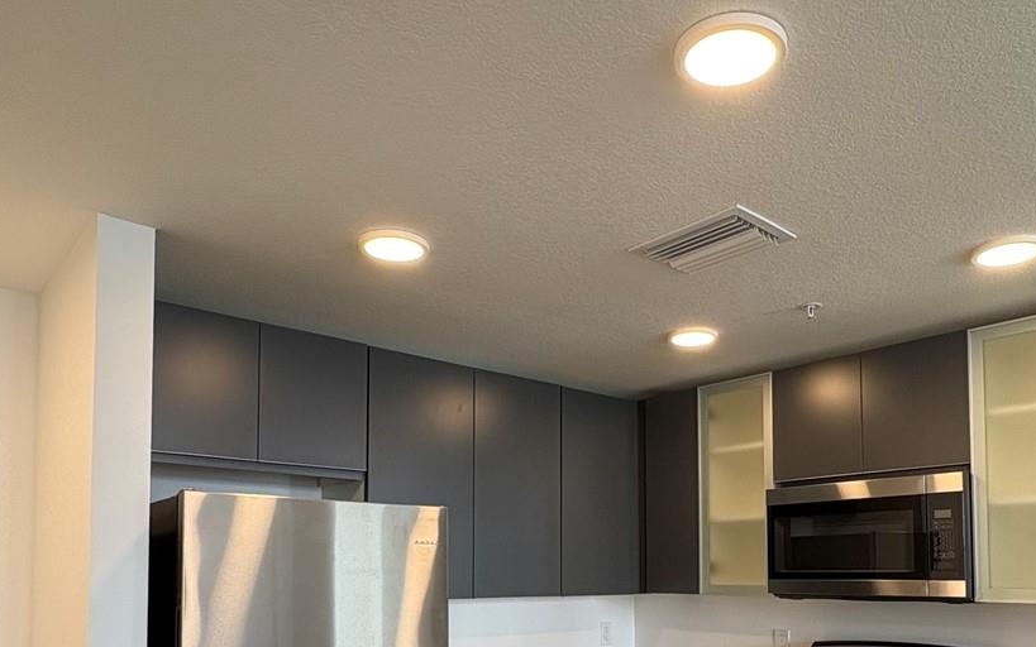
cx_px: 578
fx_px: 819
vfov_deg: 41.0
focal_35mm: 29
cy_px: 536
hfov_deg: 64.4
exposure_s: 1/60
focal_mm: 2.22
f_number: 2.2
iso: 125
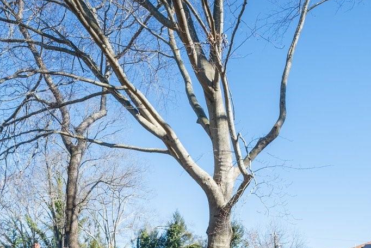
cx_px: 194
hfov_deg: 46.4
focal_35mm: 42
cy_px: 356
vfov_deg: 25.4
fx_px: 433
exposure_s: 1/250
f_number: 8
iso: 200
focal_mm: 14
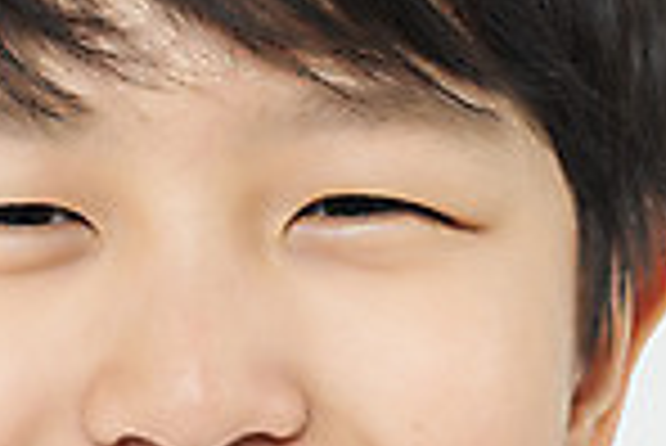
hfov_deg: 2.8
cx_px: 133
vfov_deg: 1.9
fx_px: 13462
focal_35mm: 727
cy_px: 338
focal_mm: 180
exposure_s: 1/125
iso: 100
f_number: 18
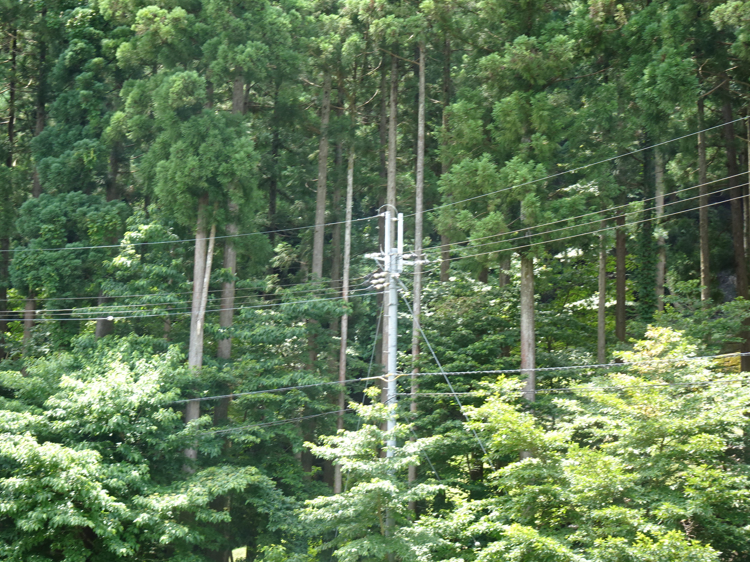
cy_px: 278
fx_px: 1755
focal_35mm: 81
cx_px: 372
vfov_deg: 18.2
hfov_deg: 24.1
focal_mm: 12.66
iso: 160
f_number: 5
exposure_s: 1/80
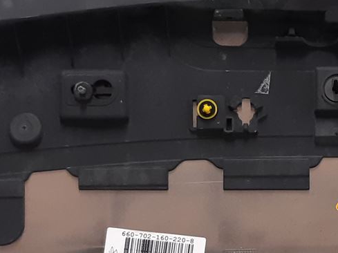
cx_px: 330
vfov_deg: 13.6
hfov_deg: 17.7
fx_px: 1064
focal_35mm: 109
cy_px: 153
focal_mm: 3.93
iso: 160
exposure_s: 1/50
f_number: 1.7
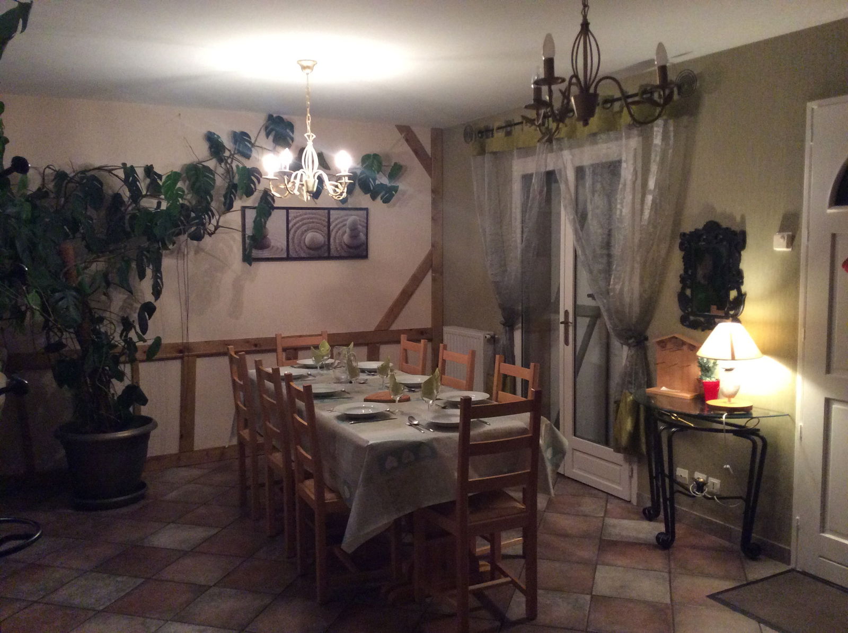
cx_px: 424
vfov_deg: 44.1
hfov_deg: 56.9
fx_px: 783
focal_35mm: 32
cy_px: 316
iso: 250
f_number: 2.4
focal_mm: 3.3
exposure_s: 1/25
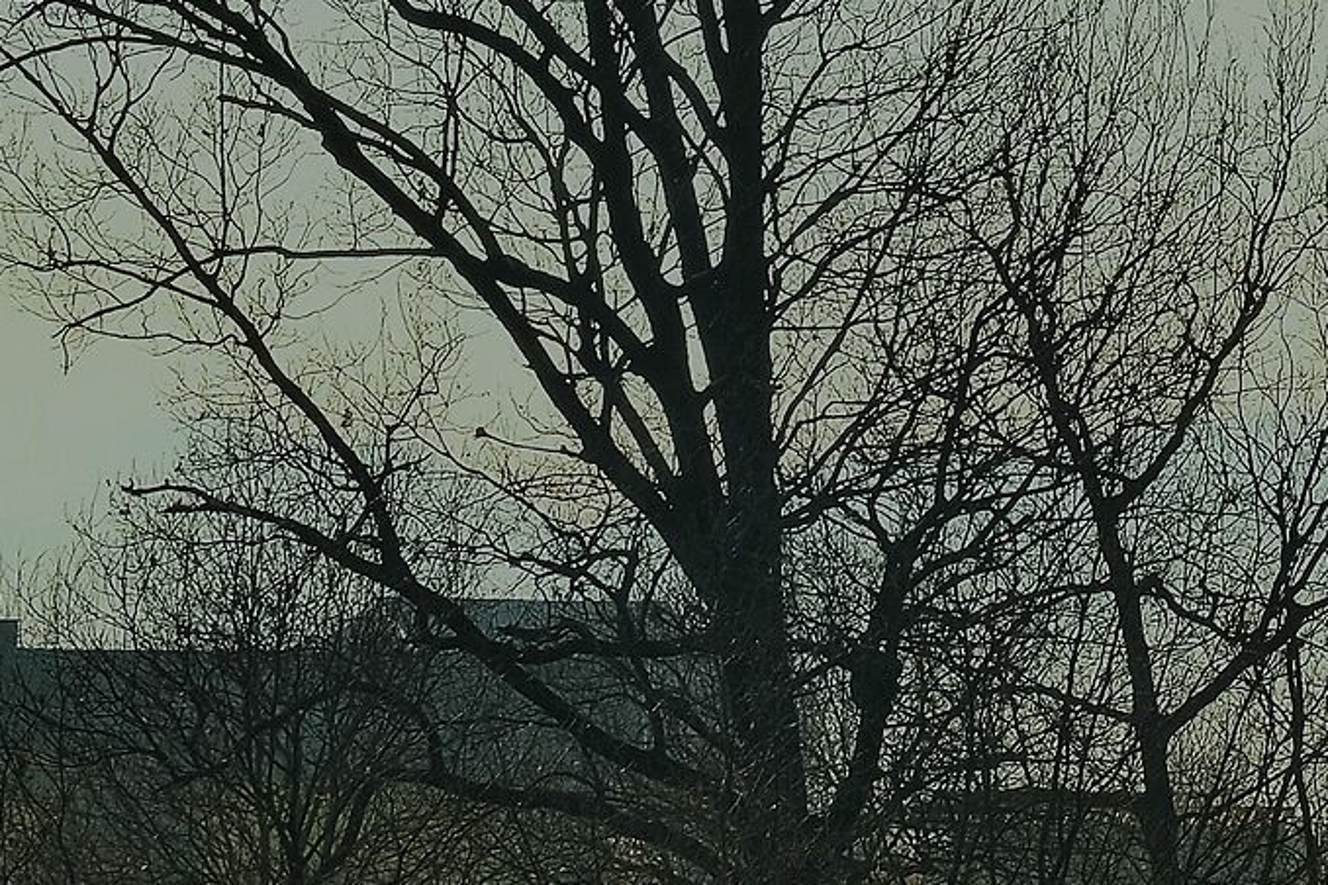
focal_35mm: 315
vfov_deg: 4.4
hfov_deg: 6.4
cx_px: 2184
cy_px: 670
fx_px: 11619
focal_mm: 59.6
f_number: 14
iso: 320
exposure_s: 1/125
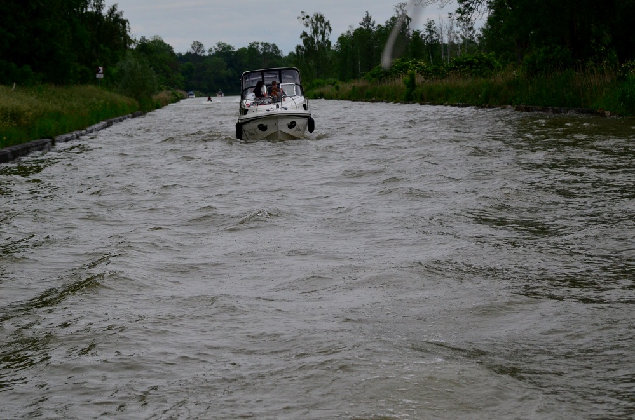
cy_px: 210
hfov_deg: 19.5
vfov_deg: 13.0
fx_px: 1848
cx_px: 318
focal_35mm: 105
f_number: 4.5
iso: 1250
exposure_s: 1/8000
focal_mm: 70
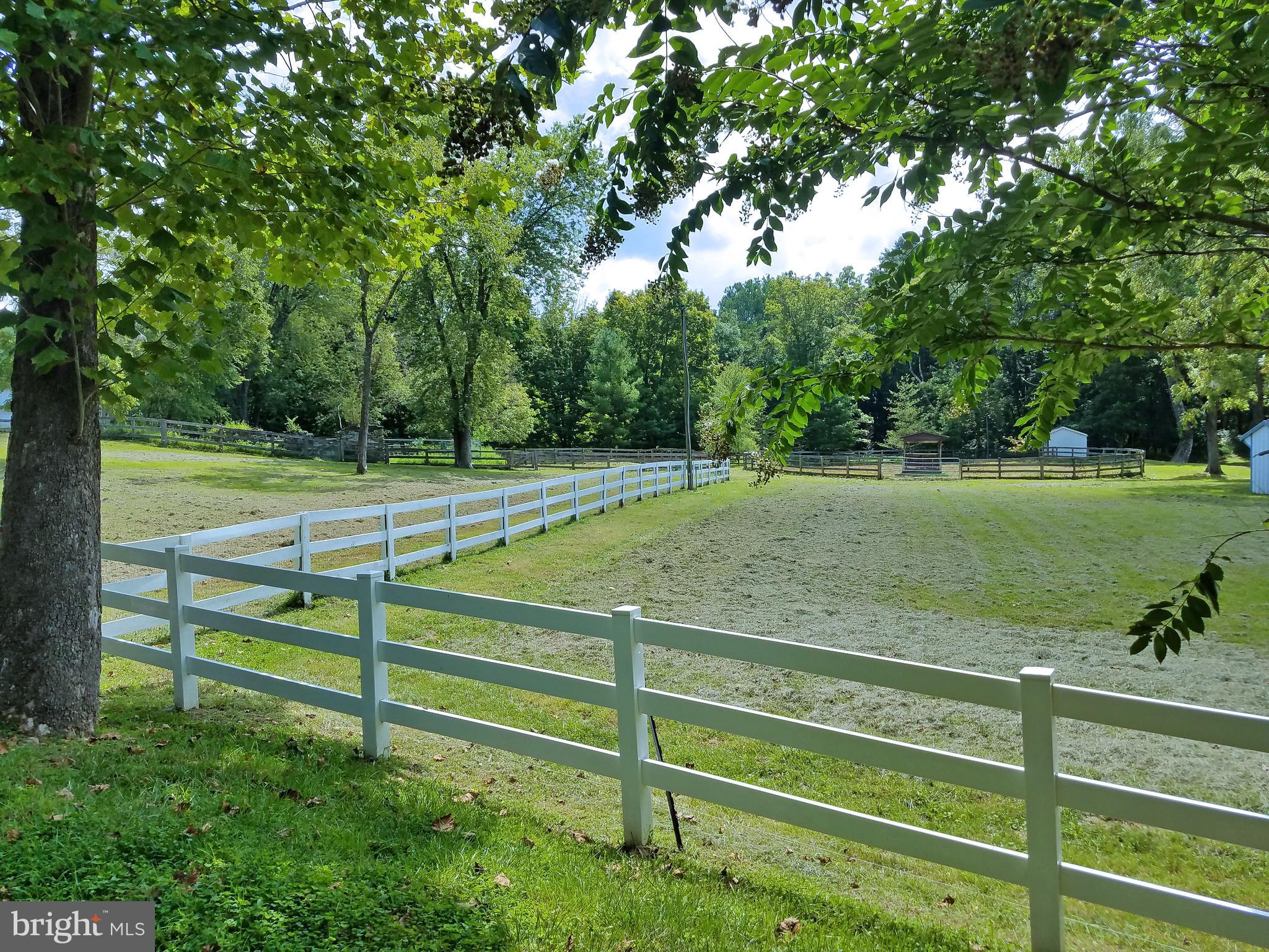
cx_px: 634
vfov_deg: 53.1
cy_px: 476
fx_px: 953
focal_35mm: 26
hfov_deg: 67.3
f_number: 1.7
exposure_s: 1/2144
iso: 40
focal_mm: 4.2
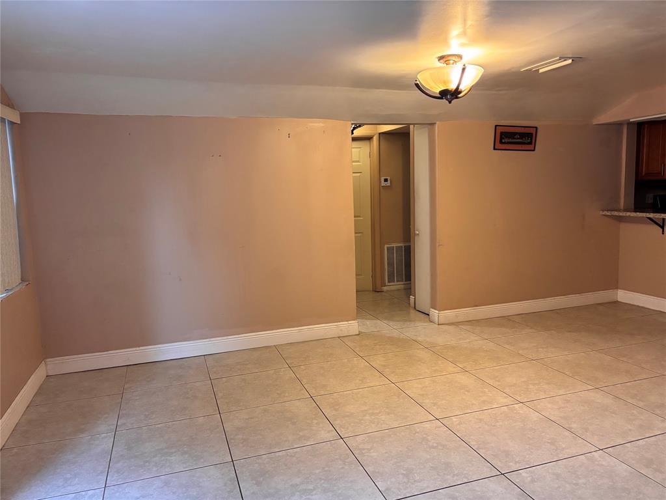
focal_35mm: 26
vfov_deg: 53.1
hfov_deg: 67.3
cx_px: 333
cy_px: 250
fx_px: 500
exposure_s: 1/60
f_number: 1.6
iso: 500
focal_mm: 5.96
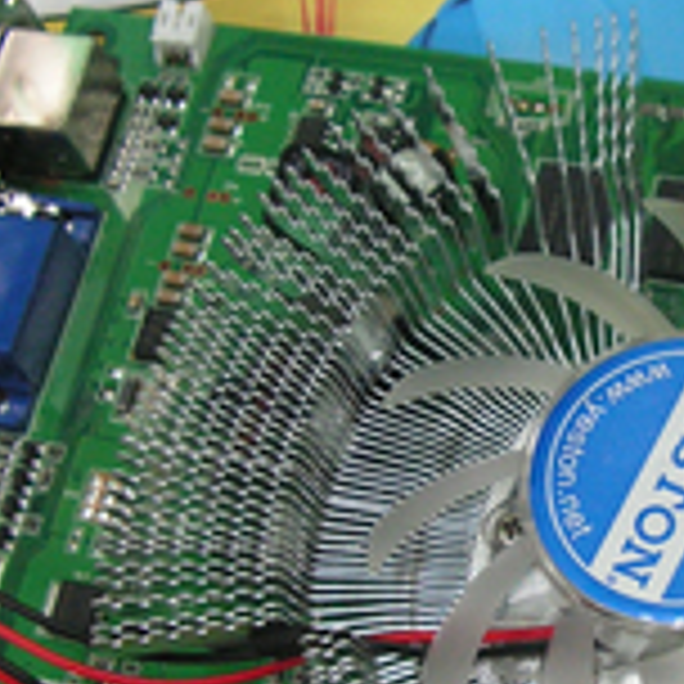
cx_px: 574
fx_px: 2101
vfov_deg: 18.4
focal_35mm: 94
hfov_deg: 18.3
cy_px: 479
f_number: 3.2
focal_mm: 6
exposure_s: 1/25
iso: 200
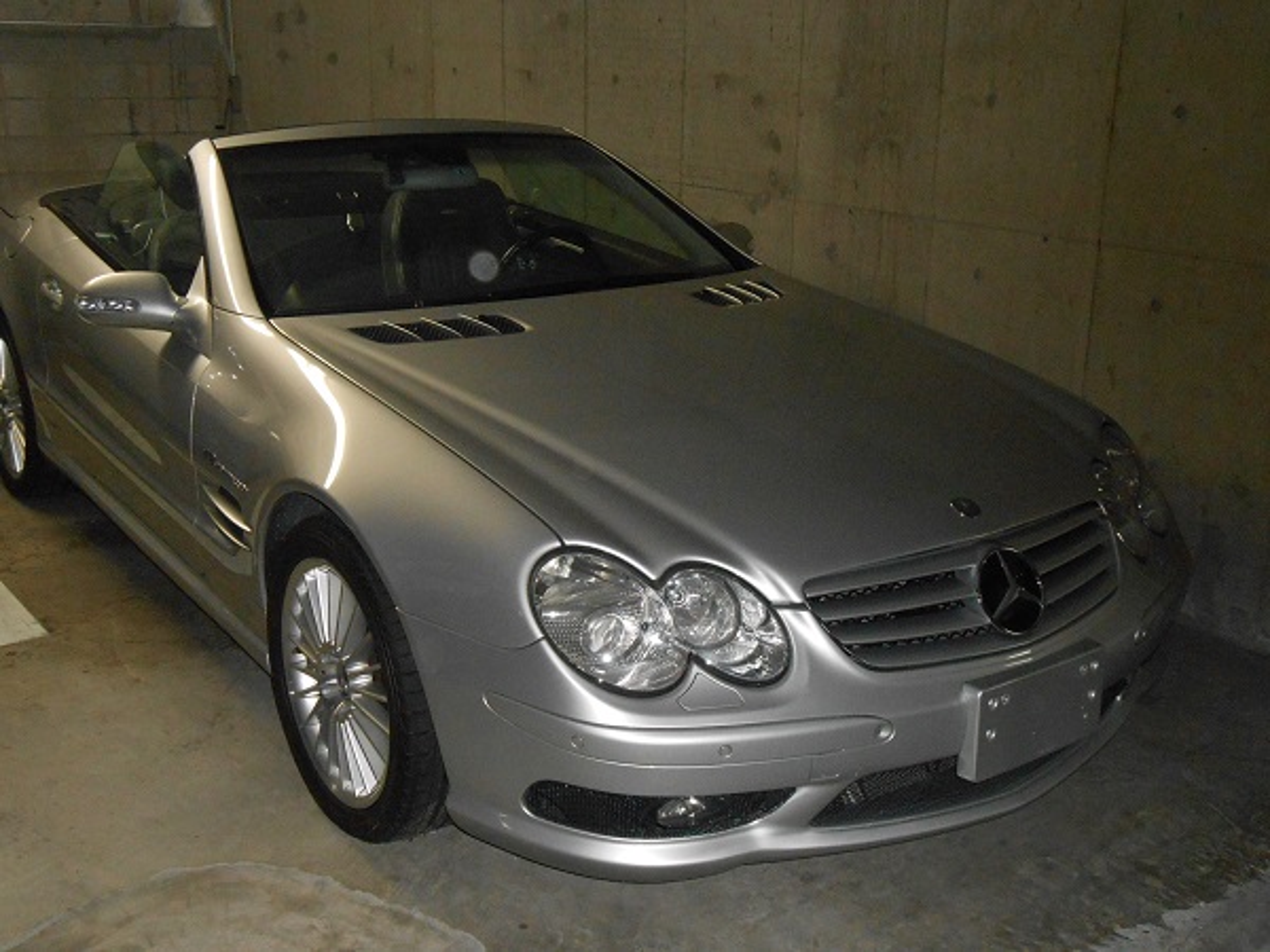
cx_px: 635
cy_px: 476
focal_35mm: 38
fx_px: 1394
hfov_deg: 49.0
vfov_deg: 37.7
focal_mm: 6.8
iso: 500
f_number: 4.2
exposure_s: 1/30
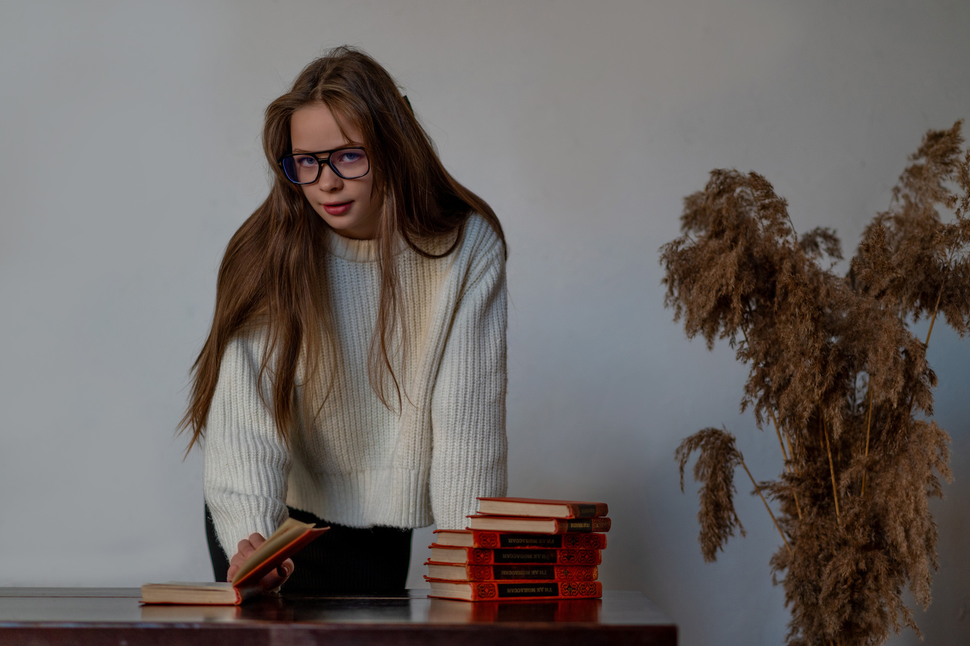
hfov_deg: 23.9
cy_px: 323
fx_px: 2290
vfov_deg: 16.1
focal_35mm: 85
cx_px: 485
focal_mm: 85
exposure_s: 1/250
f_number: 2
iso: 250
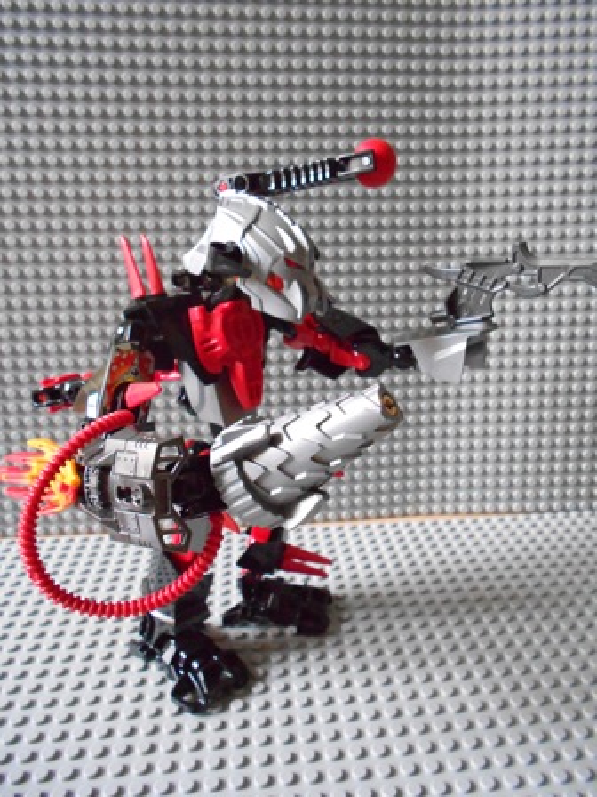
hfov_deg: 53.1
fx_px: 598
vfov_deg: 67.3
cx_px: 298
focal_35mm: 26
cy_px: 398
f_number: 3.2
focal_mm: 4.6
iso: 800
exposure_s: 1/80
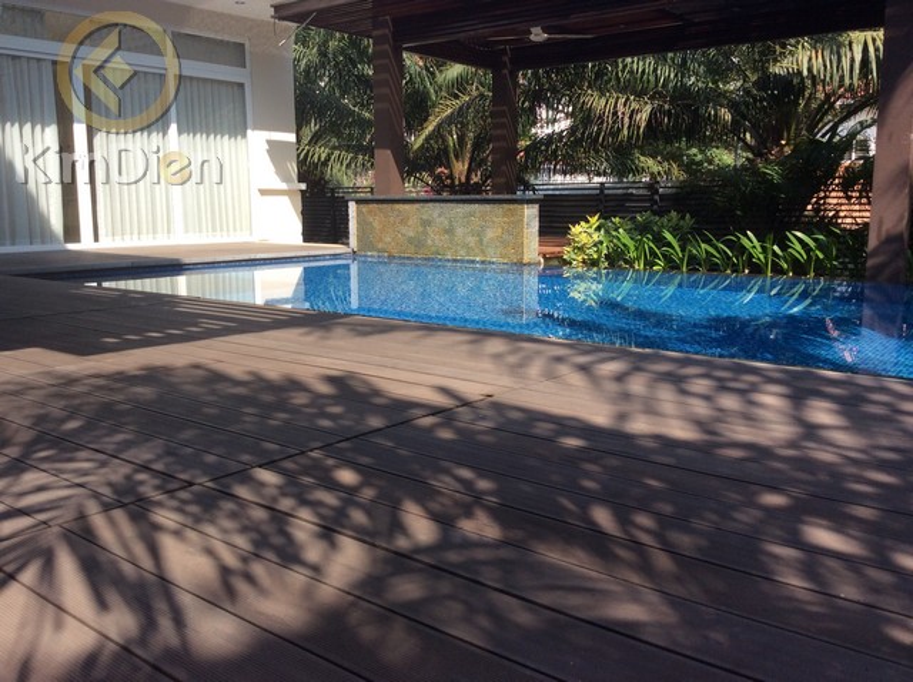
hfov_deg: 56.9
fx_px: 843
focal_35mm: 32
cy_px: 341
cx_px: 456
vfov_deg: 44.1
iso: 32
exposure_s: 1/733
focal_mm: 3.3
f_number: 2.4
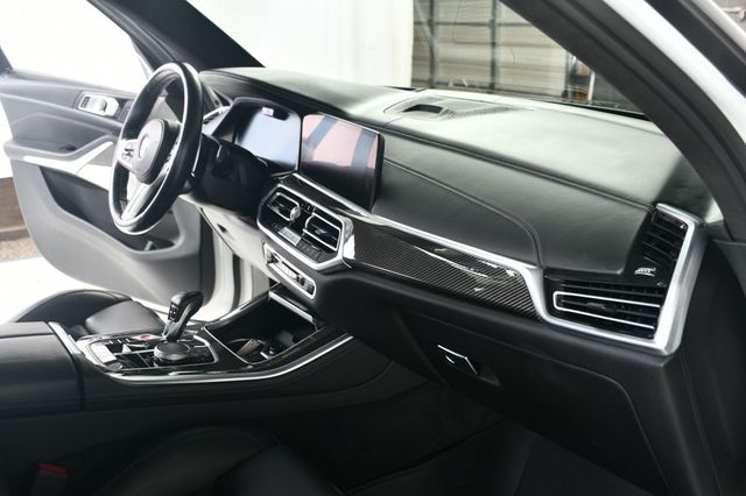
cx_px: 373
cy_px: 248
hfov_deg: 48.5
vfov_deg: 33.4
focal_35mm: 40
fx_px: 828
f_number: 4
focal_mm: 27
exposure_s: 1/160
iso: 100
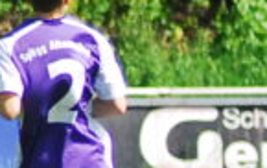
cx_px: 683
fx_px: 8851
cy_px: 220
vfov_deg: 1.1
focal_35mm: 1215
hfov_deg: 1.7
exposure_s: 1/500
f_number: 4.5
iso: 160
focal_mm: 150
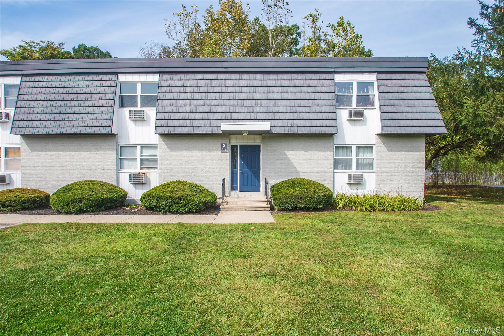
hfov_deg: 90.0
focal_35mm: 18
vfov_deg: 67.4
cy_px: 168
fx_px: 252
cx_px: 252
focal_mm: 12
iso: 100
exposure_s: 1/250
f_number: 8
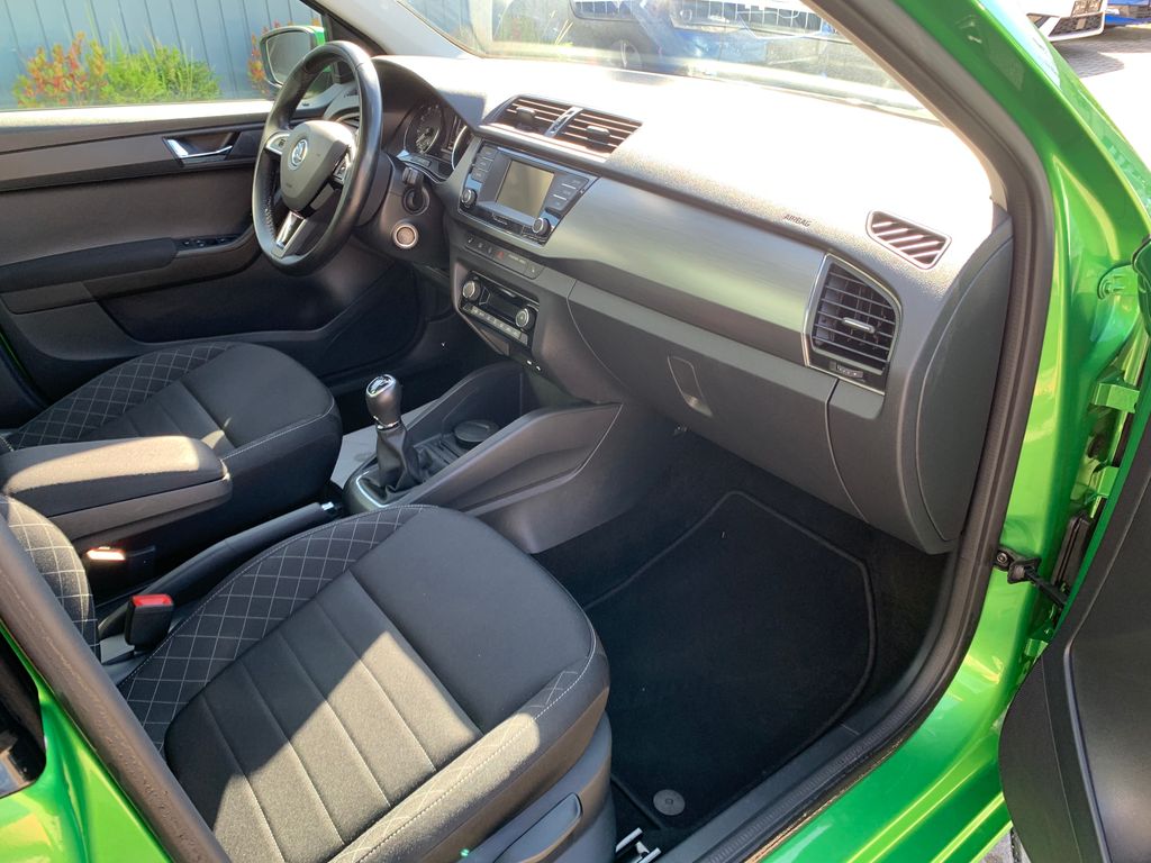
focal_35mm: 26
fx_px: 865
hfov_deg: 67.3
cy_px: 432
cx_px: 576
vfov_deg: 53.1
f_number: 1.8
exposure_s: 1/121
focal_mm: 4.25
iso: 64
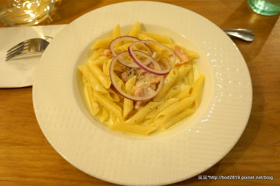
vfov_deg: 41.6
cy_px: 93
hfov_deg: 59.6
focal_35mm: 32
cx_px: 140
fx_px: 245
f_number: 4
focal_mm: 21
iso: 2500
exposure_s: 1/60
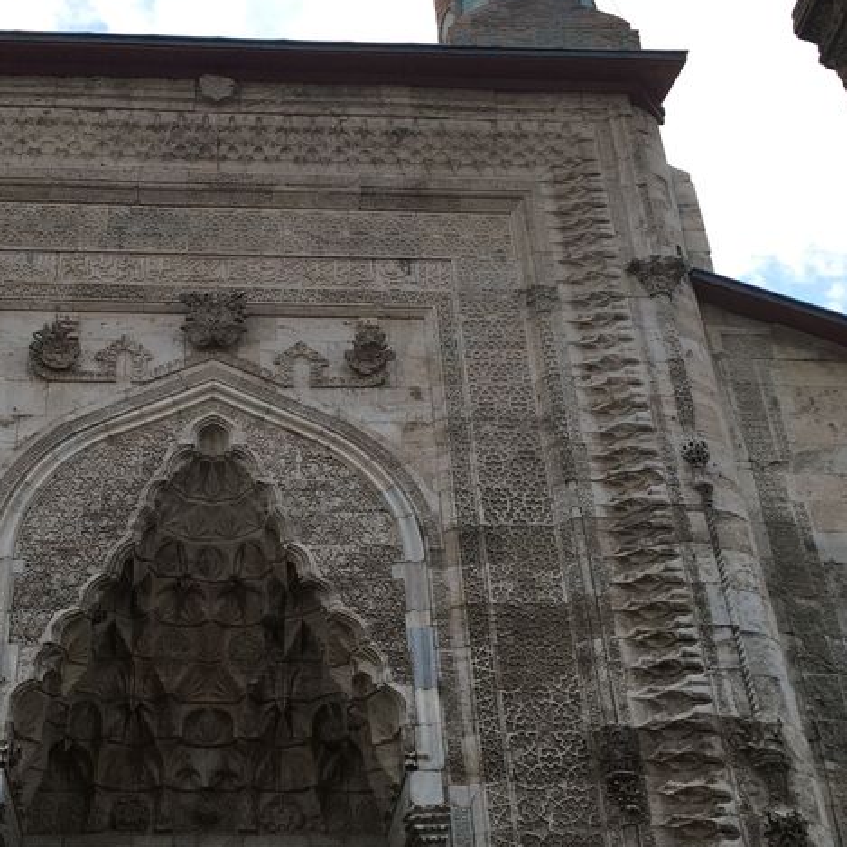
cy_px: 409
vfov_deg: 33.4
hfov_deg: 33.1
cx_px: 271
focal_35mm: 51
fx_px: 1412
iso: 40
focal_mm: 4.15
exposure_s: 1/100
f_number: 2.2
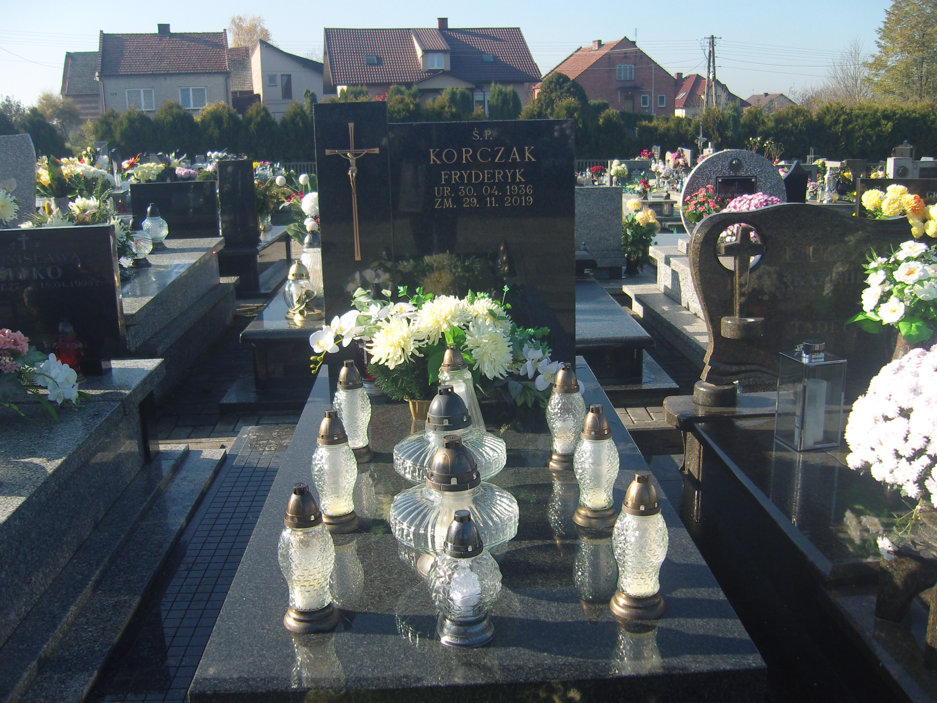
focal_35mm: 34
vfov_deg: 41.8
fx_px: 920
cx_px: 468
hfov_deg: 54.0
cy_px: 352
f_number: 7
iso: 100
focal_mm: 7.3
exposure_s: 1/160
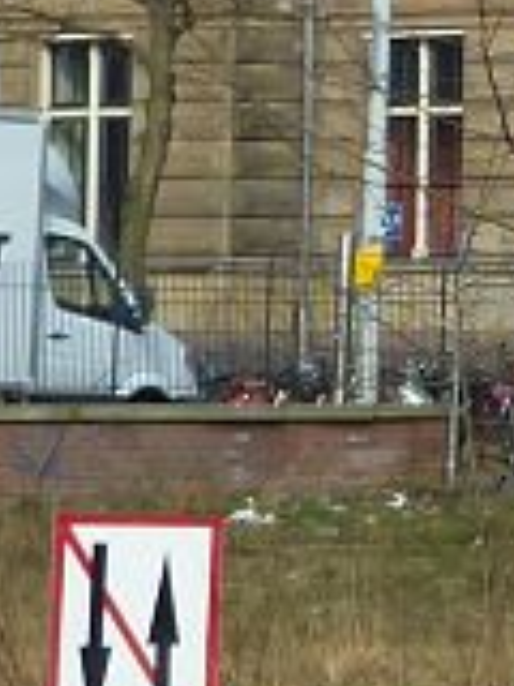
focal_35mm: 352
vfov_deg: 5.6
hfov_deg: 4.0
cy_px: -210
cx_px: 1812
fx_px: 6969
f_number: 3.9
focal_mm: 9.1
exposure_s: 1/400
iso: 80
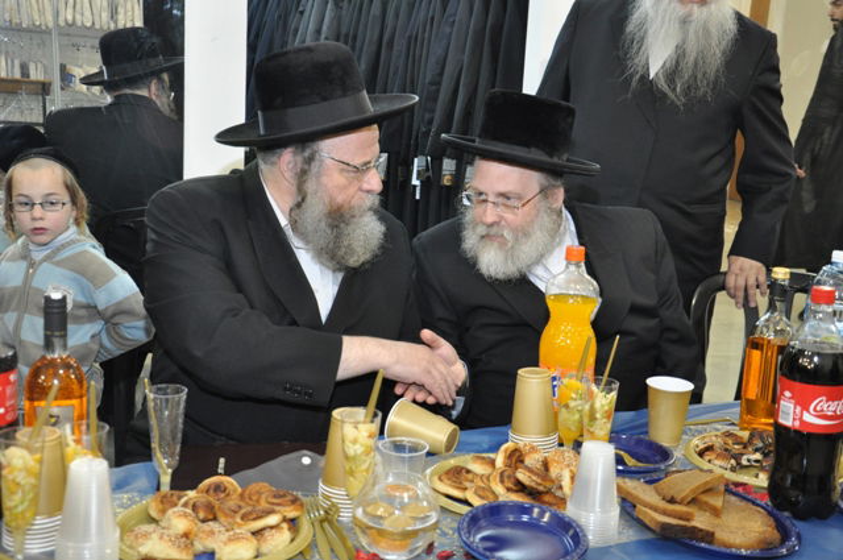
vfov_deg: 26.4
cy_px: 280
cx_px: 422
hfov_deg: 38.9
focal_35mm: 51
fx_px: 1193
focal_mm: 34
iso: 1000
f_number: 6.3
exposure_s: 1/100
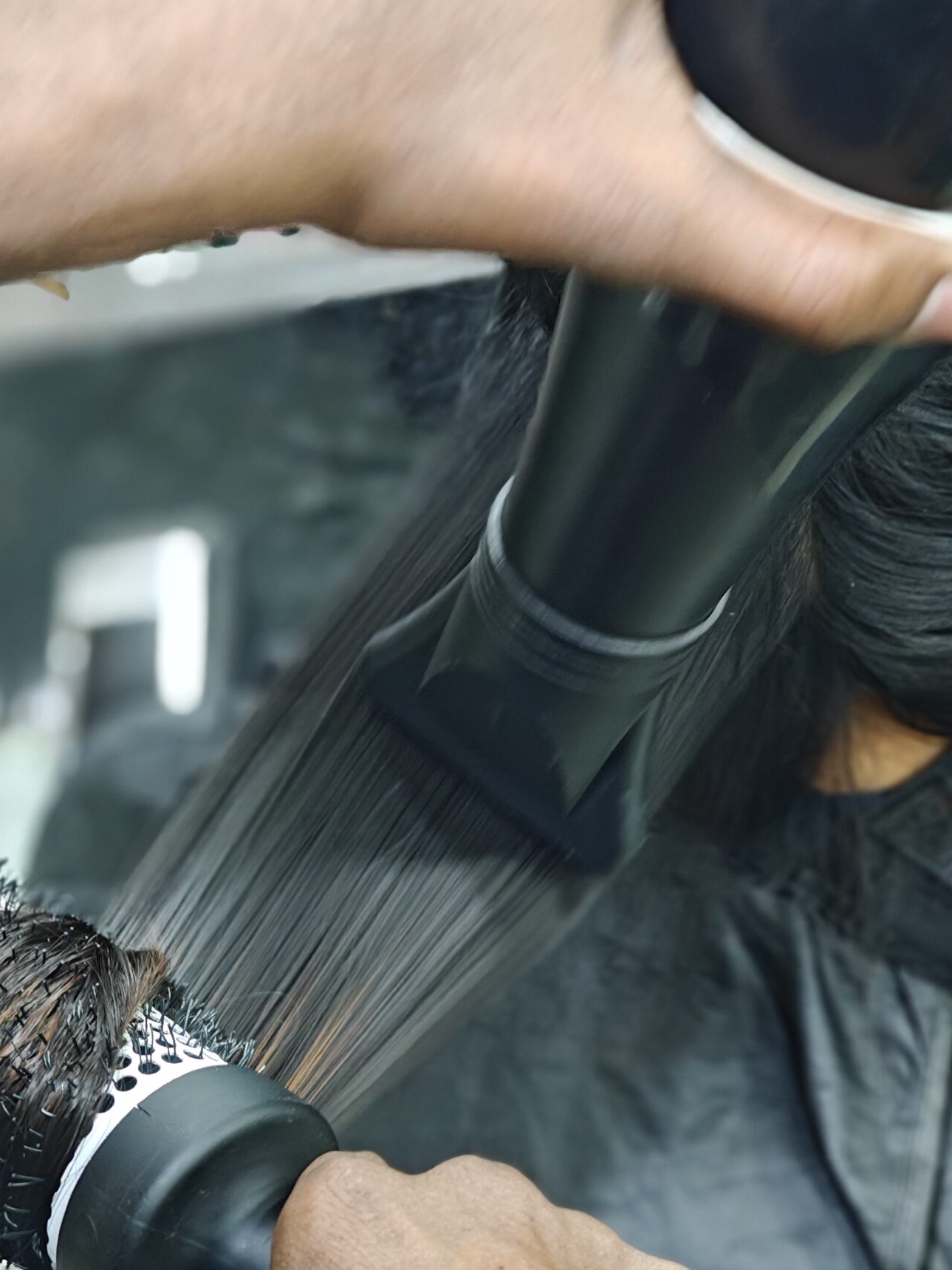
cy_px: 705
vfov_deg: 27.8
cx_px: 392
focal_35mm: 70
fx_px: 2567
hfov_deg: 21.0
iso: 800
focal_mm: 7.1
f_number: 4.5
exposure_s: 1/50
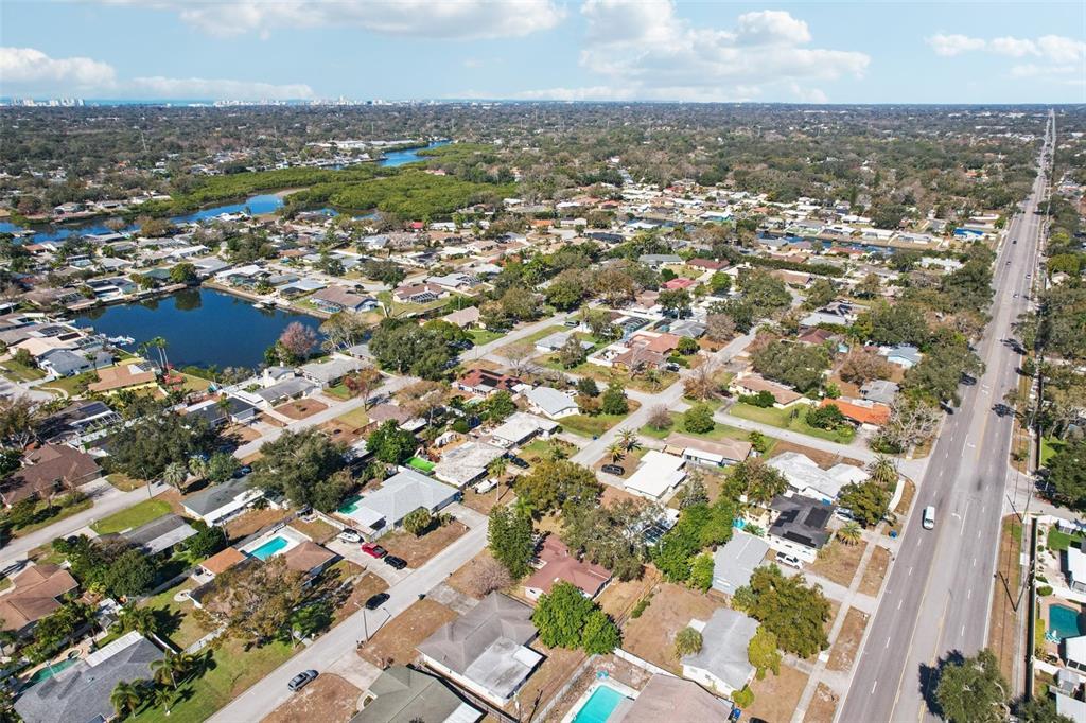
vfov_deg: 57.2
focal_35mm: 22
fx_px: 663
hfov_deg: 78.6
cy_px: 362
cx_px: 543
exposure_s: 1/1600
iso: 400
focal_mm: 8.4
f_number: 2.8
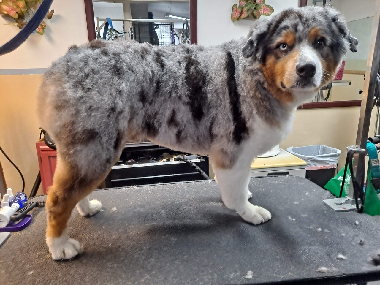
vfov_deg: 54.9
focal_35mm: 25
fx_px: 274
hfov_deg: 69.4
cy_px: 142
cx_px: 190
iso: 200
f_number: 2
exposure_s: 1/60
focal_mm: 4.6
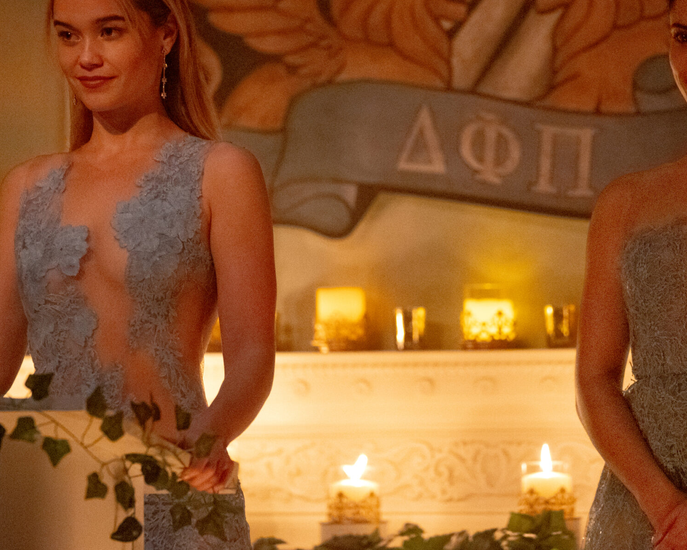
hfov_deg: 8.7
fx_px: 4495
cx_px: 412
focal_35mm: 221
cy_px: 207
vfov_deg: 7.0
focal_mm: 137
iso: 16000
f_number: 2.8
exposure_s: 1/320
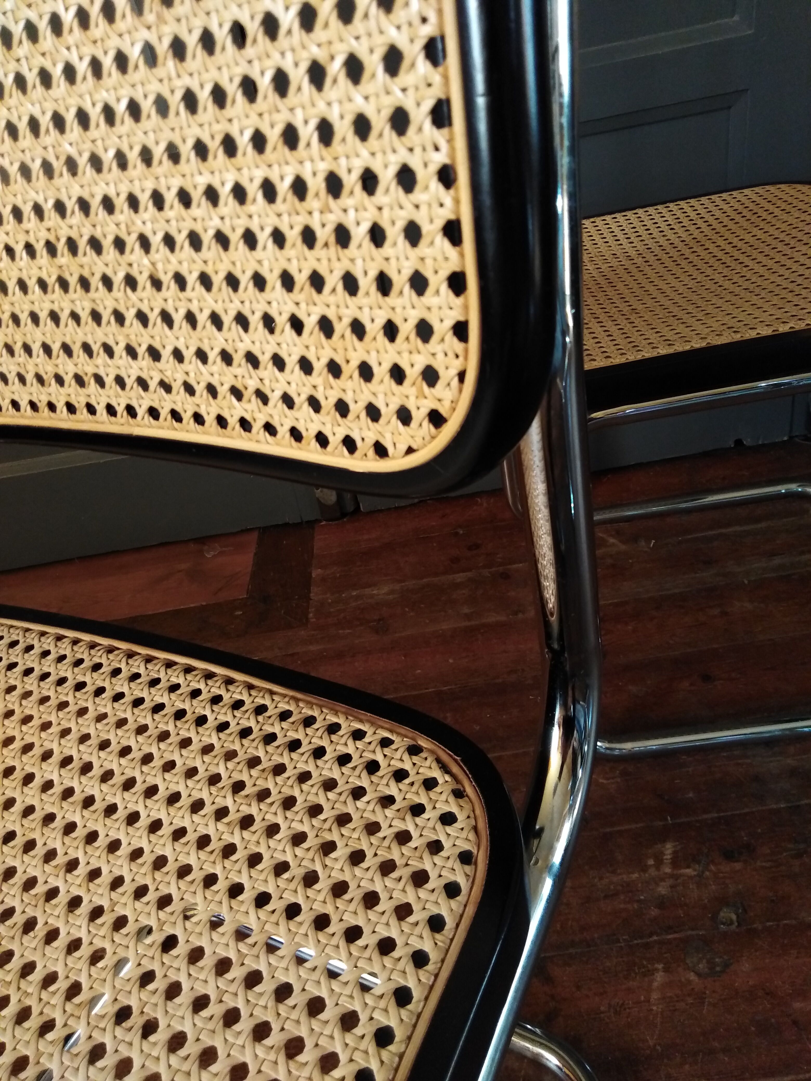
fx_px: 781
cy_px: 540
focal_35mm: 25
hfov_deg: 54.9
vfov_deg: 69.4
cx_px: 406
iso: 428
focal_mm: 3.46
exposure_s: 1/30
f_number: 2.2
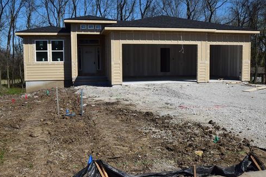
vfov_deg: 35.9
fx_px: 273
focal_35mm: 37
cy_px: 87
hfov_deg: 51.9
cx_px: 131
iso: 280
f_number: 11
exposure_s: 1/500
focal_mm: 24
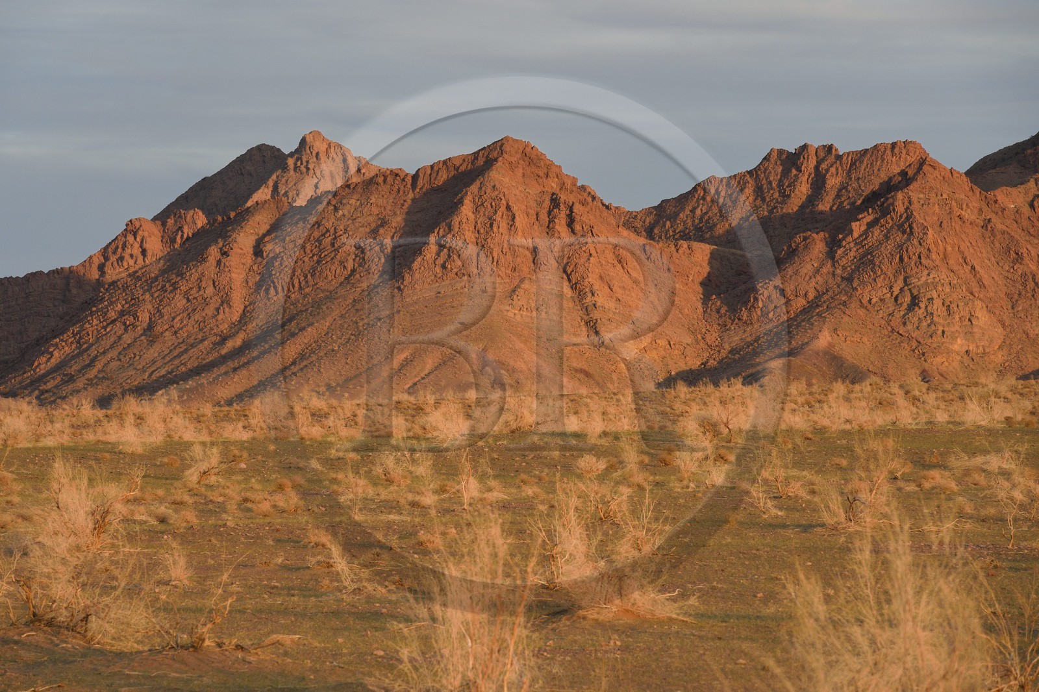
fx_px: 5771
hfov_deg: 10.3
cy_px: 346
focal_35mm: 200
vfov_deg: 6.9
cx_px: 520
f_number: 9
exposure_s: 1/200
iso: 640
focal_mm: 200
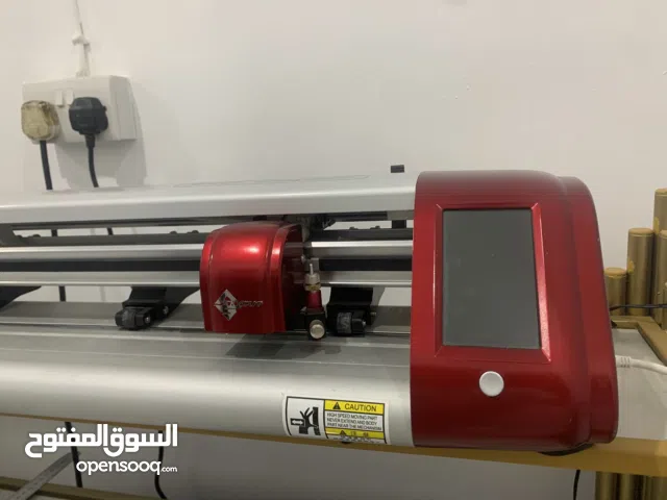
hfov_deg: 67.3
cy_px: 250
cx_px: 334
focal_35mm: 26
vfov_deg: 53.1
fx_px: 501
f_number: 1.8
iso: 160
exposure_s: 1/60
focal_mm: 4.25
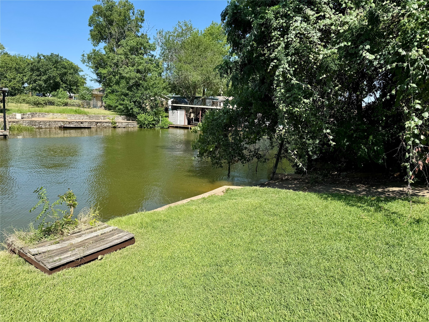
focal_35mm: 24
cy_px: 161
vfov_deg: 56.8
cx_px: 214
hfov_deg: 71.6
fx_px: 297
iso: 80
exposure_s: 1/2833
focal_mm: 6.76
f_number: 1.78
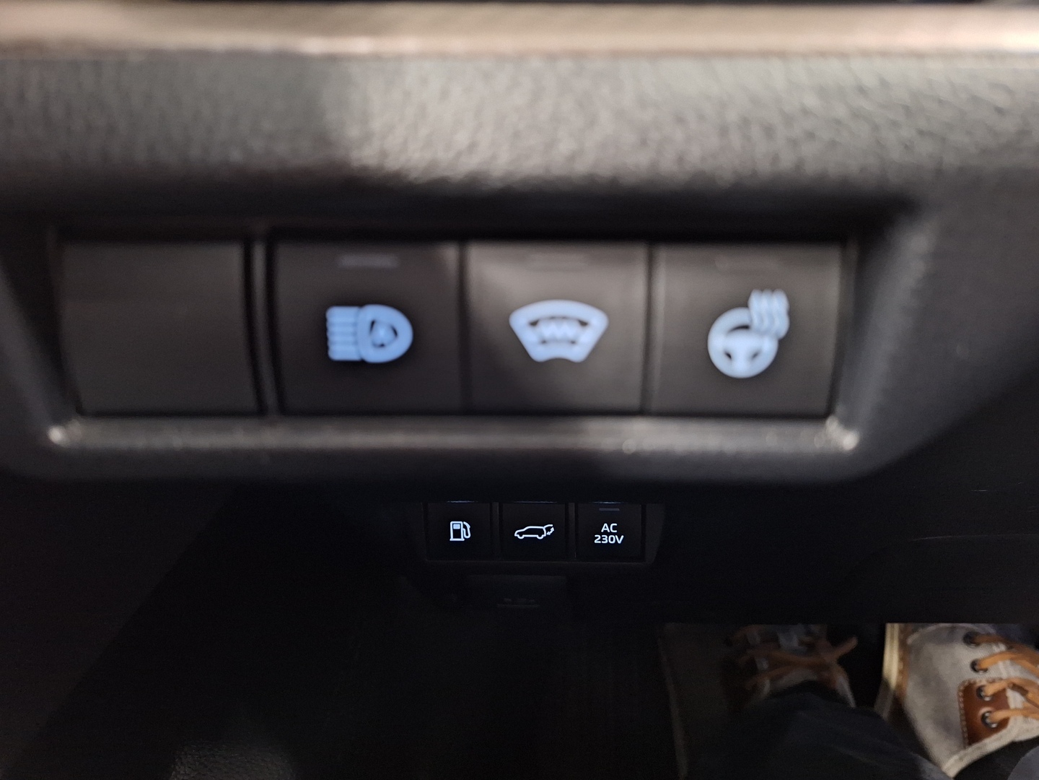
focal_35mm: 23
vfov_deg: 58.9
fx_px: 690
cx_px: 520
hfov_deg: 73.9
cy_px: 390
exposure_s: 1/20
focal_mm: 5.54
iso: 1250
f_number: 1.8
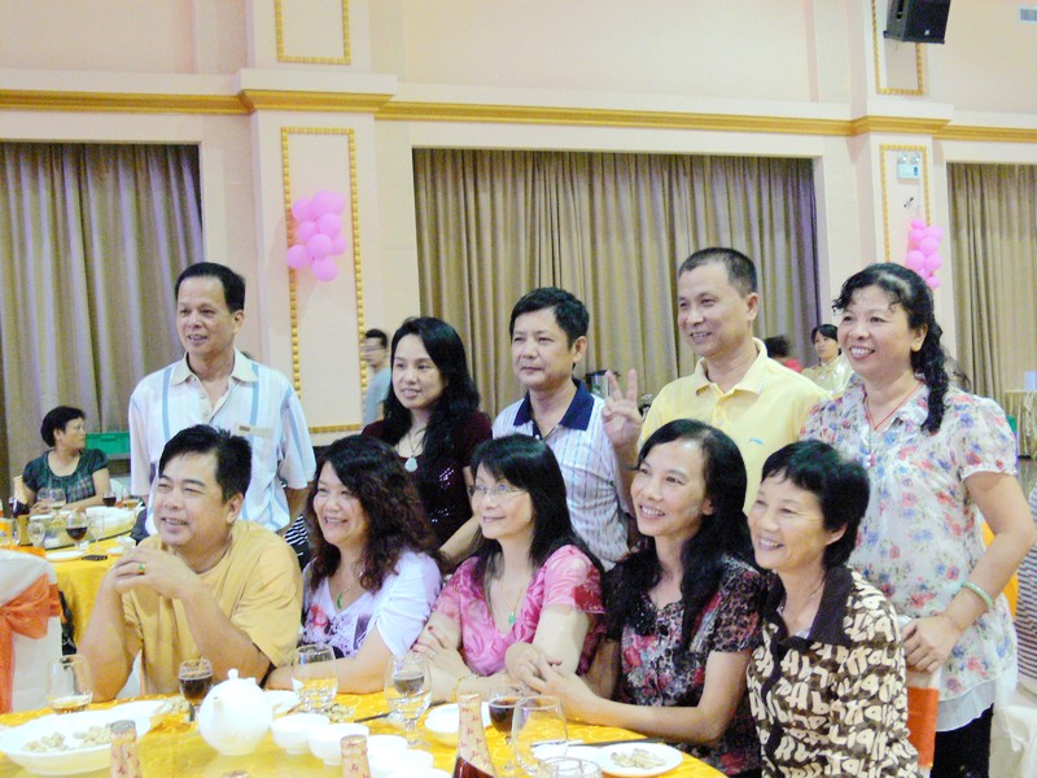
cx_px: 518
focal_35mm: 41
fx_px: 1228
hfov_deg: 45.8
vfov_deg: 35.1
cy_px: 389
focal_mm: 8.8
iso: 400
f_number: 2.8
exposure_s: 1/15
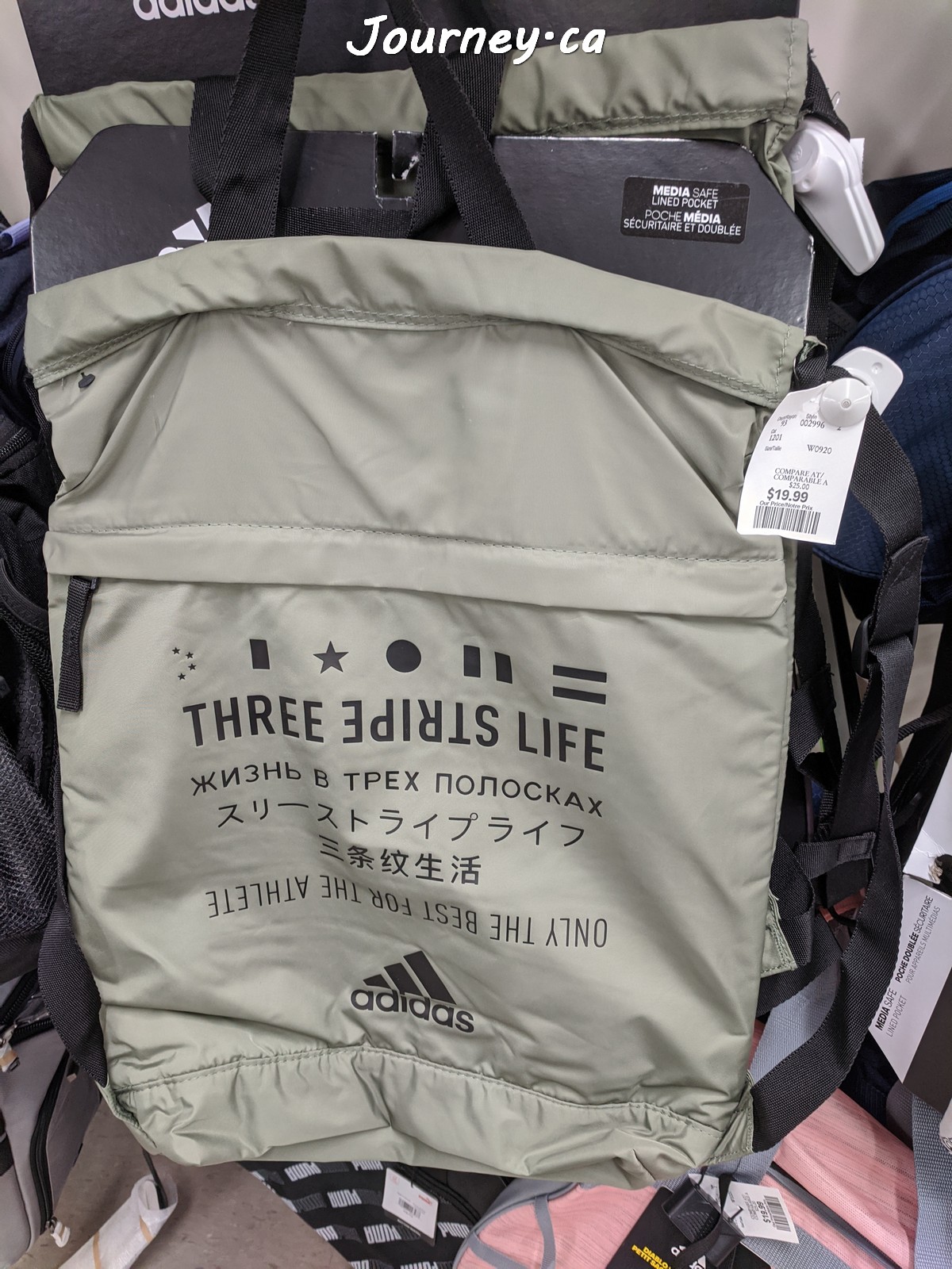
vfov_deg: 67.3
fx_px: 953
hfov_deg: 53.1
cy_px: 634
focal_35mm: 26
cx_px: 476
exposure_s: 1/60
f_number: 2
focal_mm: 4.67
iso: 186
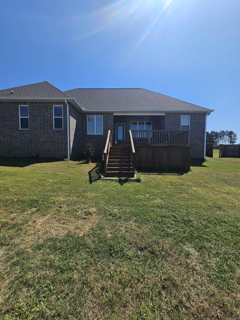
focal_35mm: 13
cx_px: 120
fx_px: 120
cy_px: 160
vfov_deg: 106.2
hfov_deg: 89.9
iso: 50
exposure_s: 1/2929
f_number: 2.2
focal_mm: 2.2
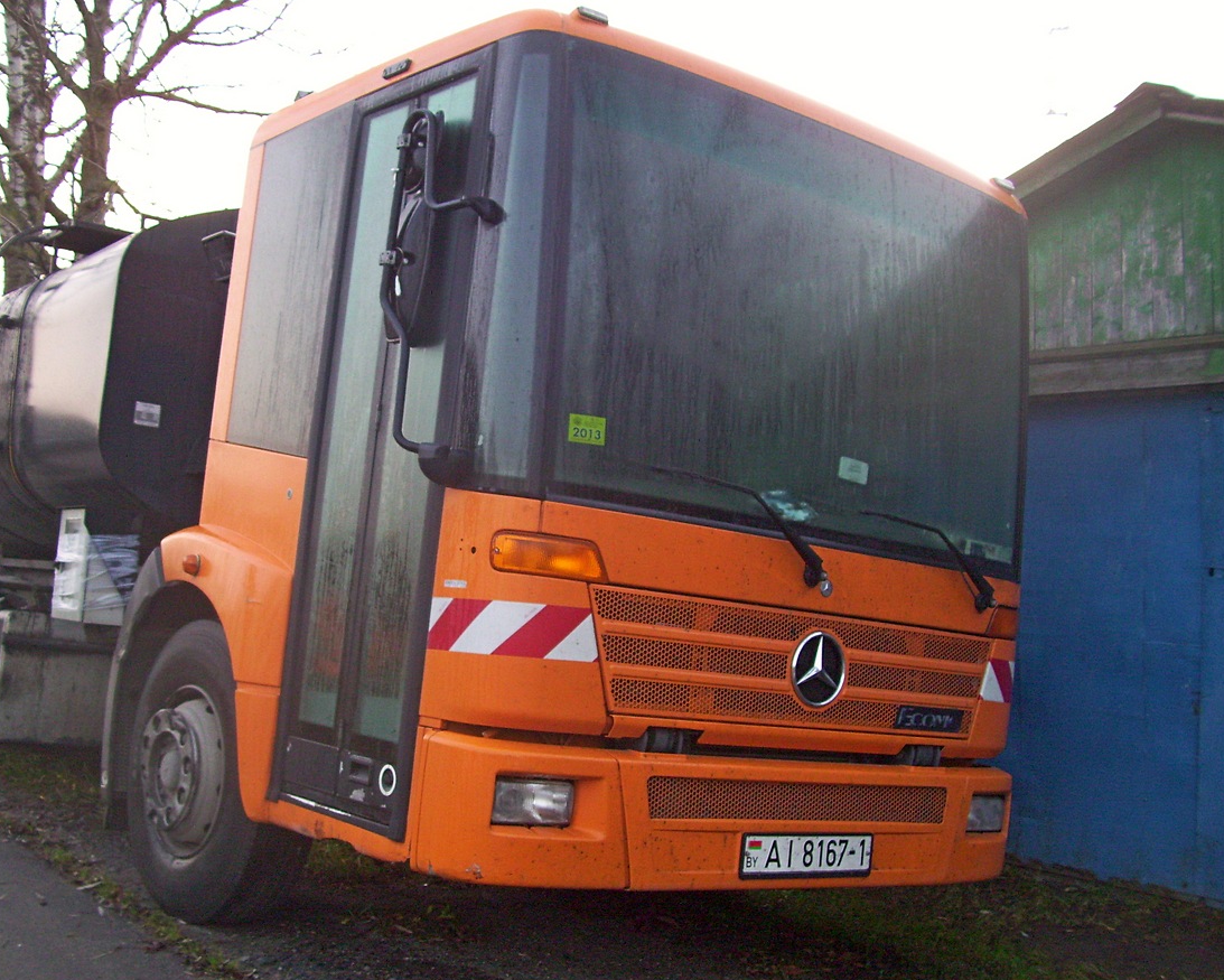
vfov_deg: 37.4
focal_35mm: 40
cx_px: 506
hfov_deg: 45.6
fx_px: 1449
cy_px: 498
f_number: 2.9
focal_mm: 5.7
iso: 100
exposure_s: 1/30
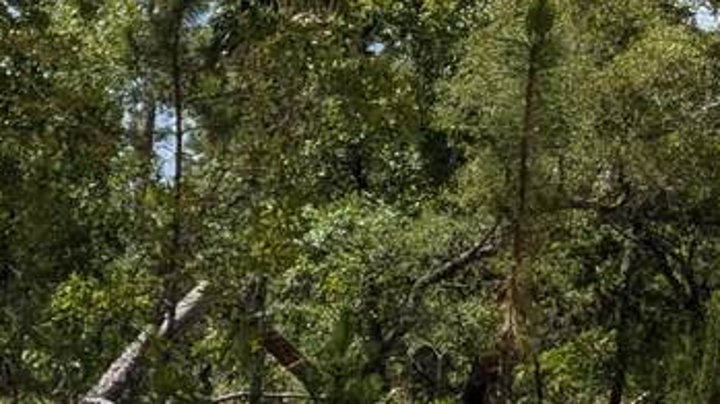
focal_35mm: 108
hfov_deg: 17.5
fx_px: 2061
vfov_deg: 11.2
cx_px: -411
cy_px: 340
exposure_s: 1/4673
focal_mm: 4.38
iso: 57
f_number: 1.73
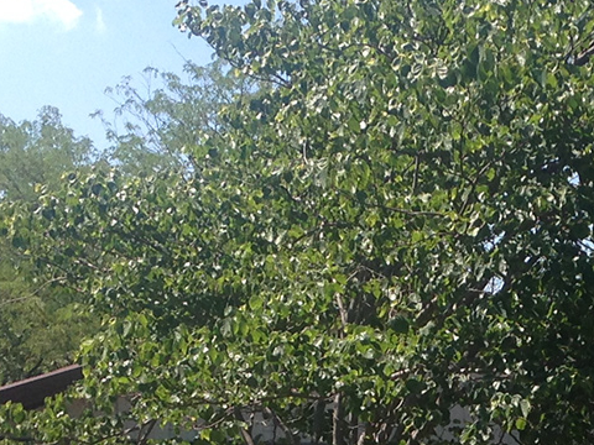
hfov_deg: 14.8
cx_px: 528
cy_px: 625
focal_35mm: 132
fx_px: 2265
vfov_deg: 10.9
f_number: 2.4
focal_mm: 4.12
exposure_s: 1/935
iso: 50
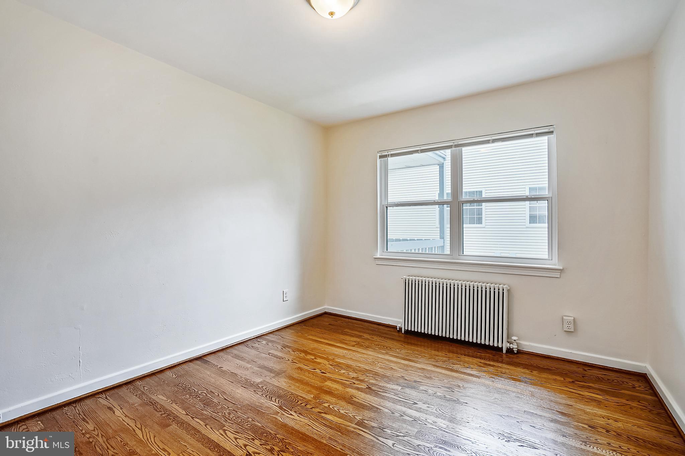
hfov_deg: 96.7
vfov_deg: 73.7
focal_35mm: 16
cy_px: 228
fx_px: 304
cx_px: 342
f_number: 8
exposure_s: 1/2.5
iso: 100
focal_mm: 16
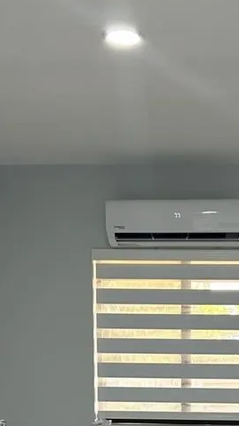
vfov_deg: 28.0
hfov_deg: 16.6
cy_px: 425
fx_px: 801
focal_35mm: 71
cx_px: 243
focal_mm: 5.7
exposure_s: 1/120
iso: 80
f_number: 1.5
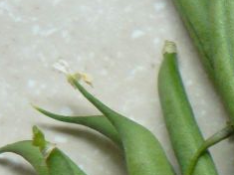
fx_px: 1061
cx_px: 453
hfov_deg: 11.5
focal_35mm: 157
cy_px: 245
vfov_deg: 9.2
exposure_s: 1/20
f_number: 2.8
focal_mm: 6
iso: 200
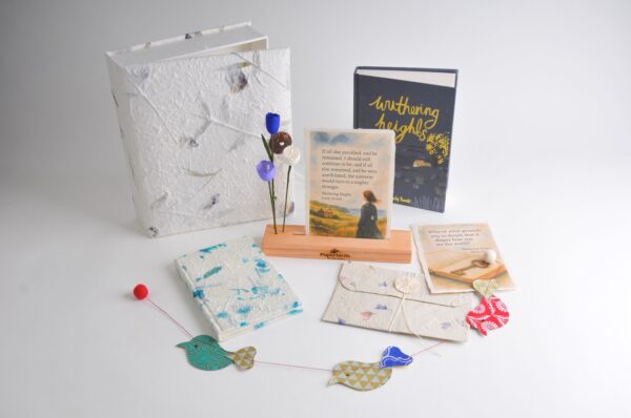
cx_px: 316
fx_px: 630
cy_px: 209
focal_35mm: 36
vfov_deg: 36.8
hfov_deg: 53.2
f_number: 8
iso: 250
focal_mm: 24
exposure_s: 1/200
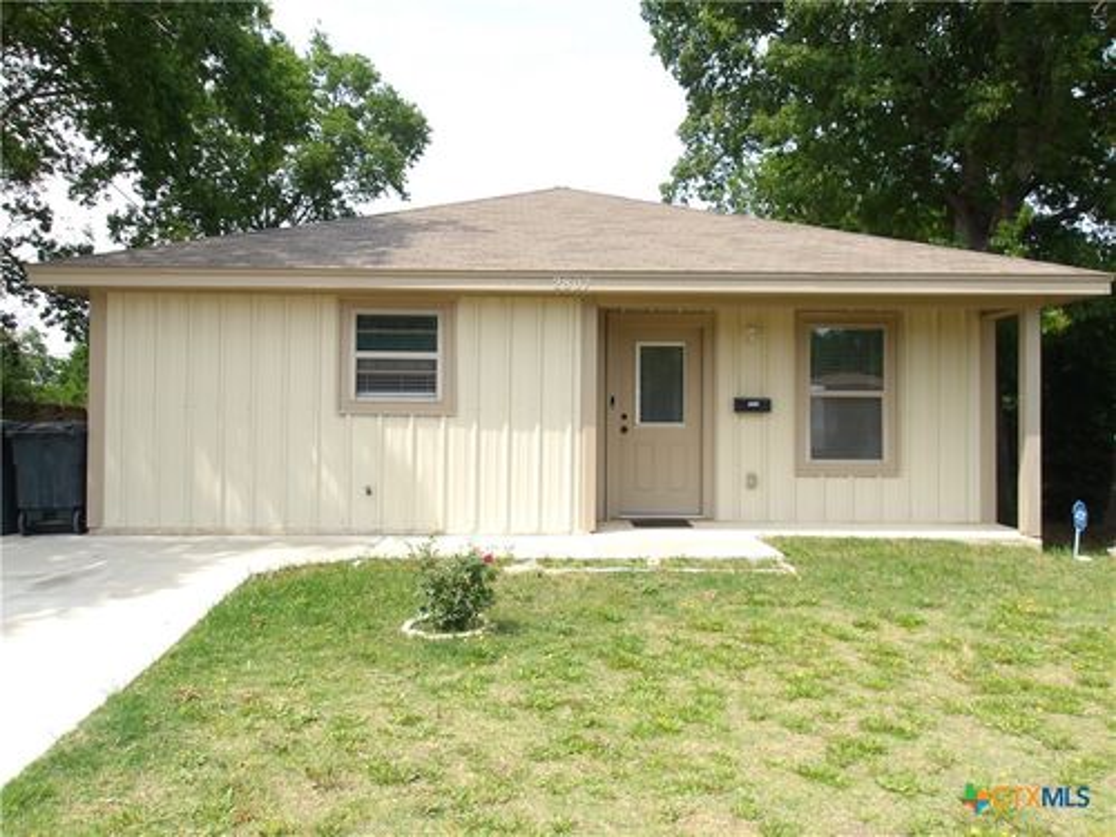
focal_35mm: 27
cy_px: 418
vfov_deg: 51.4
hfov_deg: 65.3
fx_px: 870
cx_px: 558
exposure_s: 1/60
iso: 100
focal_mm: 4.9
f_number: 10.4
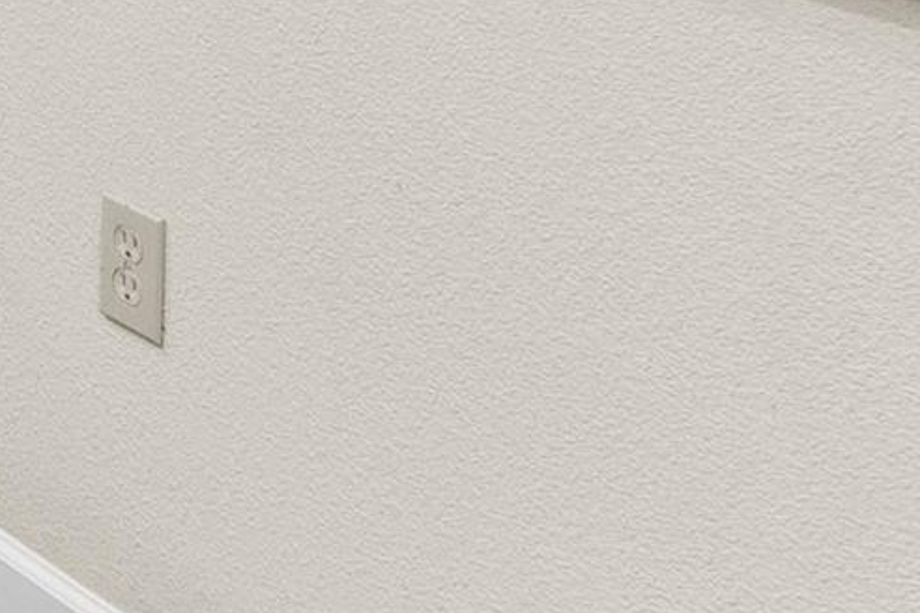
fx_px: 2555
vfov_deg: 11.7
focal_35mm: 100
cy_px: -754
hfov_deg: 11.4
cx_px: -1847
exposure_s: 1
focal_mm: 16
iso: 400
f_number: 8
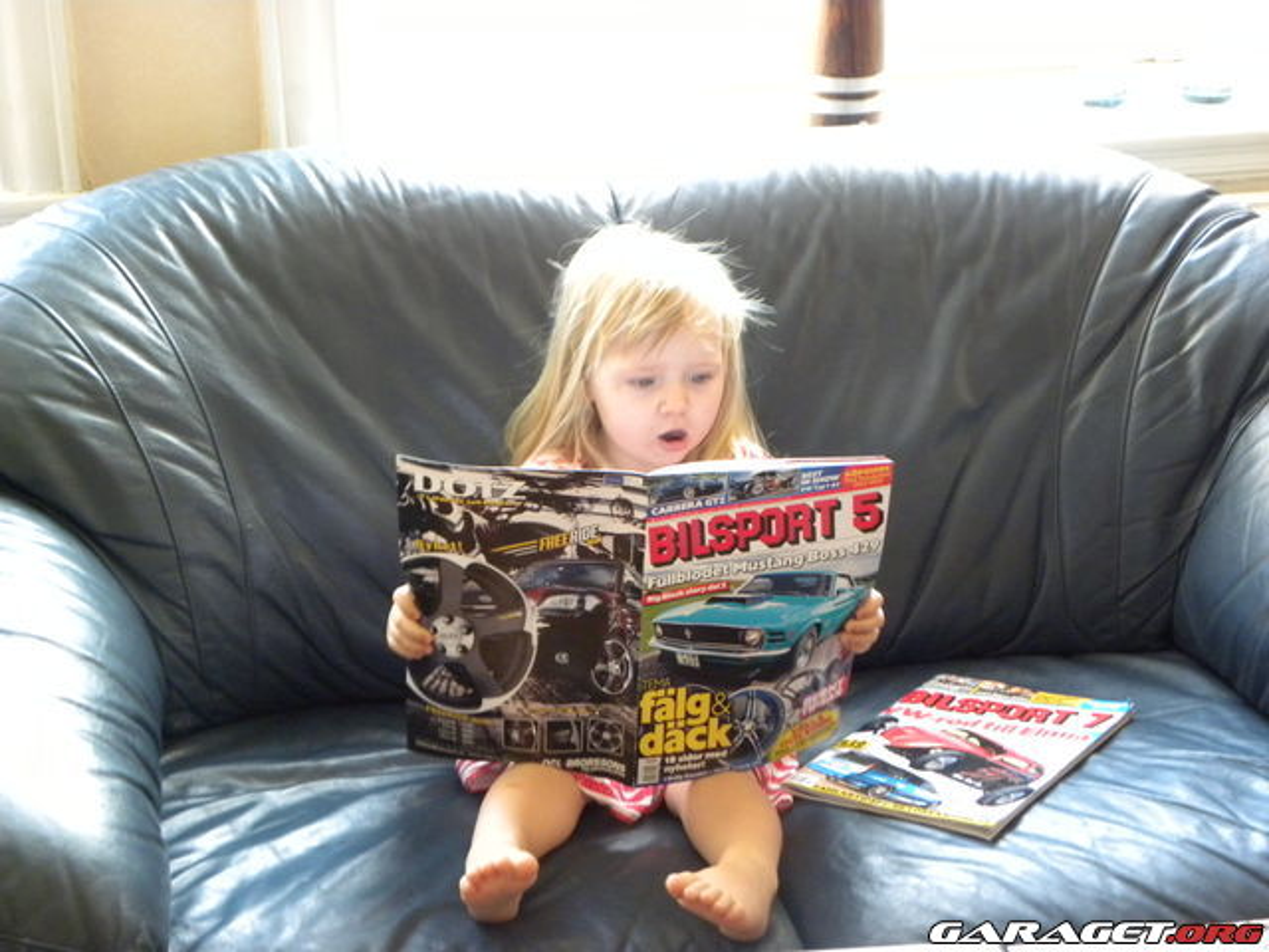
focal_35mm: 66
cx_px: 634
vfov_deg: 22.3
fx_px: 2420
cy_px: 476
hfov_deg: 29.4
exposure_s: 1/9.6
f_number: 3.5
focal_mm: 11.8
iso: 415
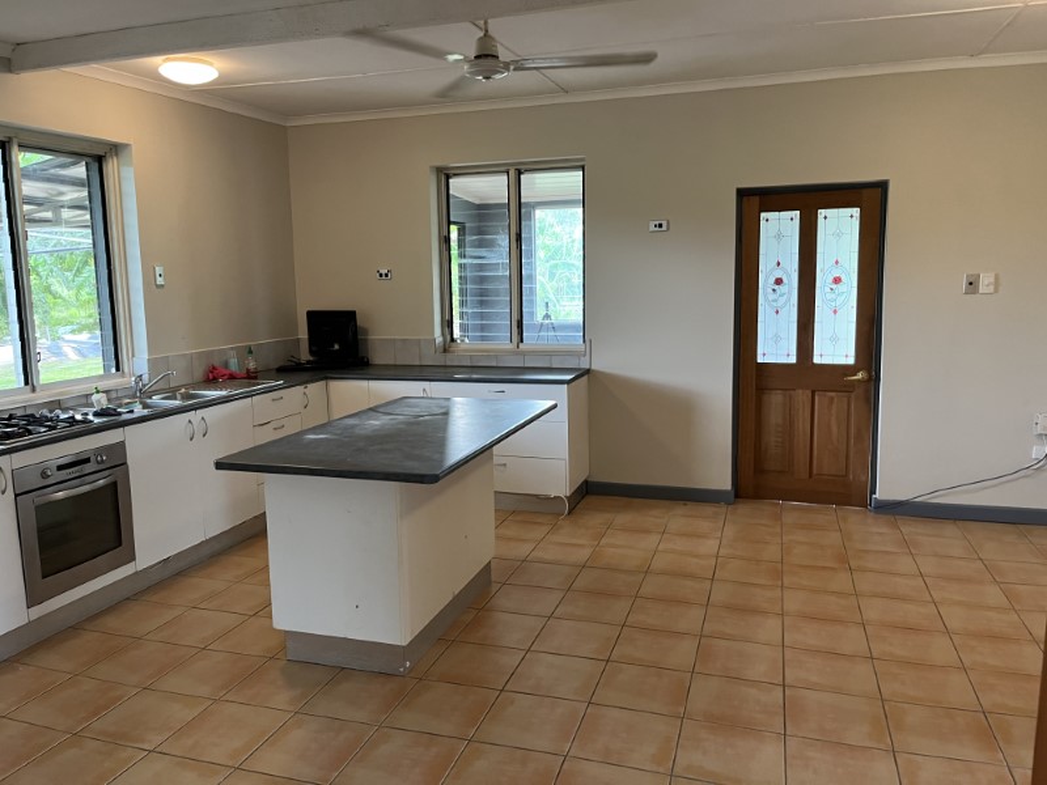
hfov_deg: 67.3
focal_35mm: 26
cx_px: 524
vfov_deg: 53.1
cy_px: 392
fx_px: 786
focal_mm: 5.1
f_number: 1.6
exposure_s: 1/50
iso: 160
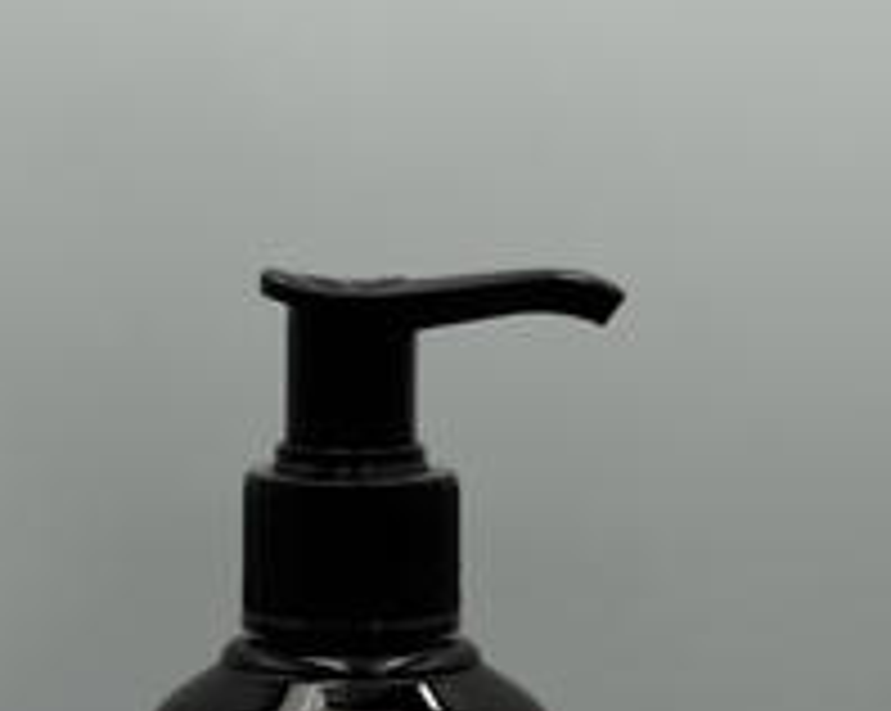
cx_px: 356
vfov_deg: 10.8
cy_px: 652
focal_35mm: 142
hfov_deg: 13.6
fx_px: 3741
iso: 64
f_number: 1.78
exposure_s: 1/1133
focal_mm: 6.76
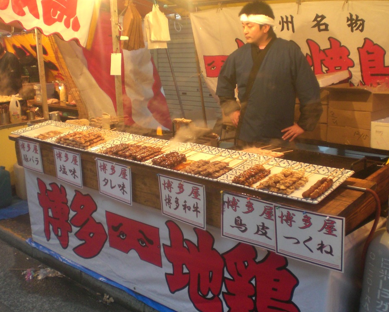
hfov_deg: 45.8
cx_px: 206
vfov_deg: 37.3
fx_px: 461
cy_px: 155
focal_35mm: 40
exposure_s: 1/30
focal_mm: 6.3
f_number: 3.1
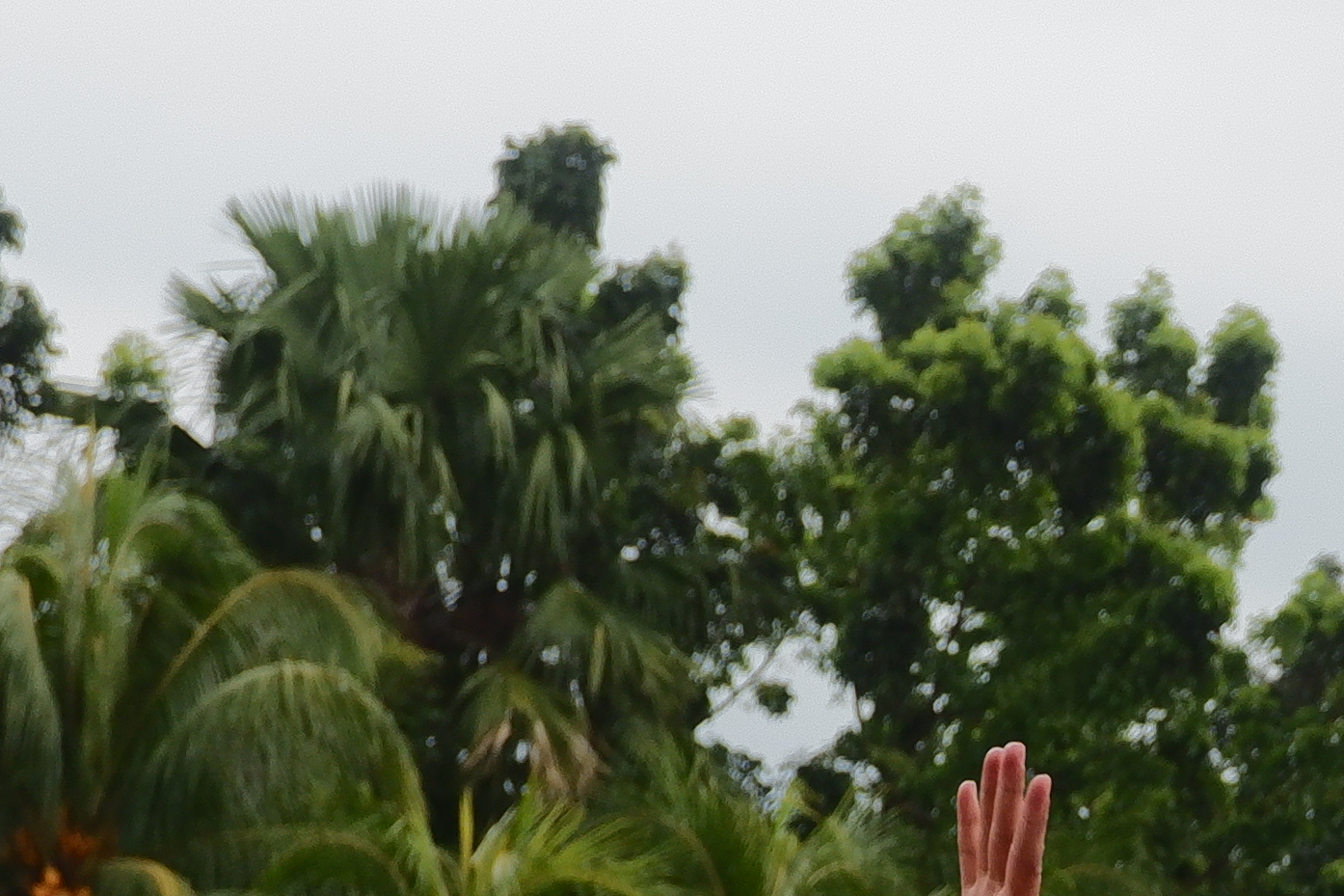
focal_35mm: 155
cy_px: 1535
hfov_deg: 12.5
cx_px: 2139
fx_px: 5786
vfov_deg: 8.6
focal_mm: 24.9
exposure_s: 1/800
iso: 500
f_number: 5
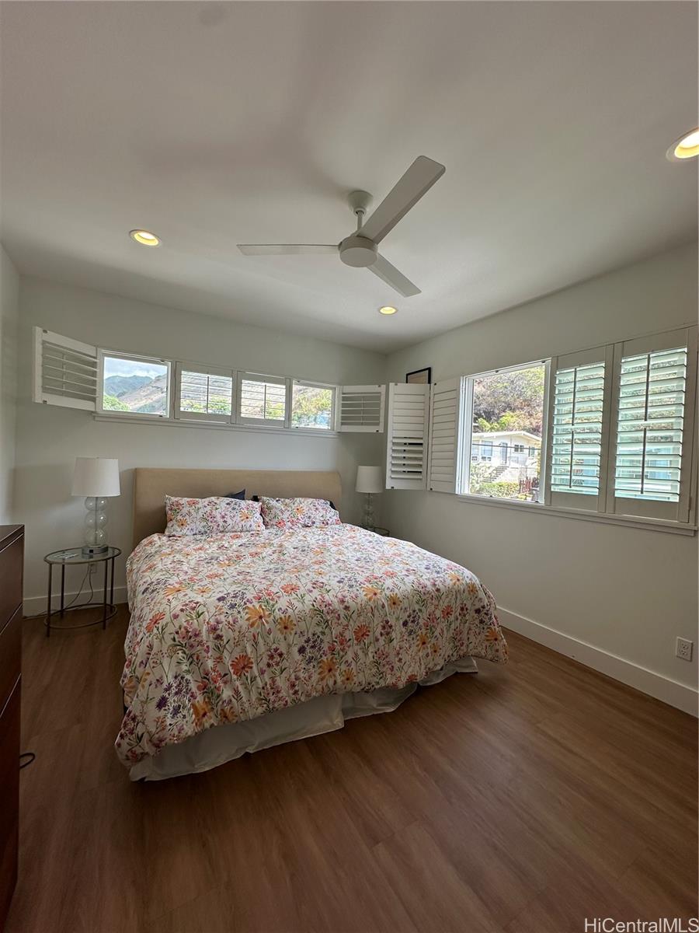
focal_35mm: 14
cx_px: 350
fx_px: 377
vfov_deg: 102.1
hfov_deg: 85.7
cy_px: 466
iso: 40
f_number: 2.2
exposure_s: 1/157
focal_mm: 2.22
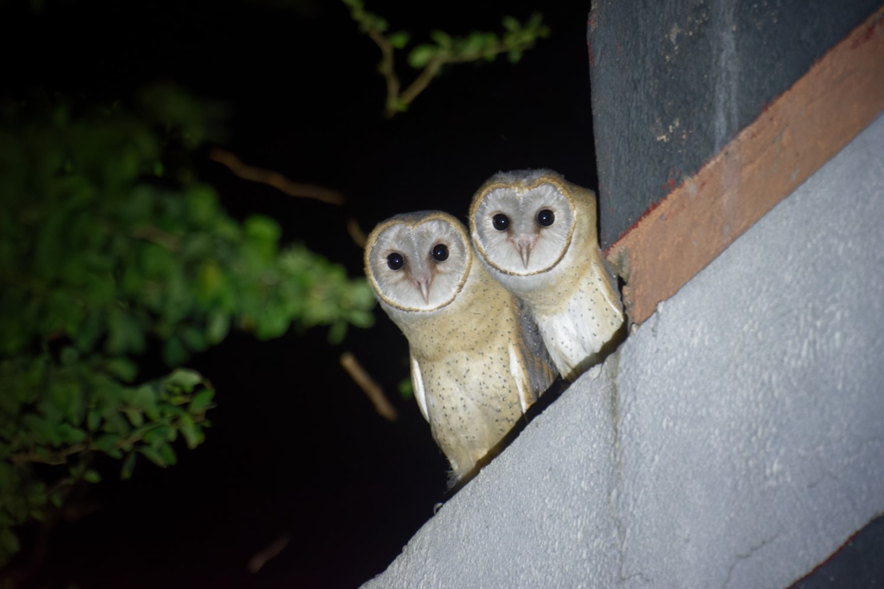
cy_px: 292
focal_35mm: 809
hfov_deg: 2.5
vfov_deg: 1.7
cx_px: 450
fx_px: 19862
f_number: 6.3
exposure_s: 1/125
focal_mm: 500
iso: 2000
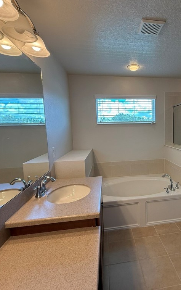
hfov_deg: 56.8
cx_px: 135
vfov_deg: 85.1
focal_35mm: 20
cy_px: 145
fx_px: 158
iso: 125
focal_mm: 2.22
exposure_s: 1/120
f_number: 2.2
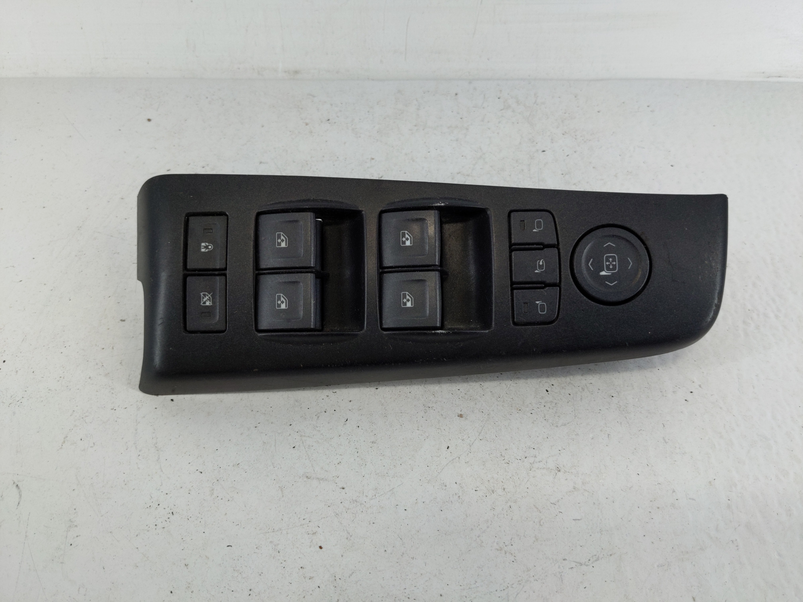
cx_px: 402
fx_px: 580
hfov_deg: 69.4
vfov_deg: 54.9
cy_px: 301
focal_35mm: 25
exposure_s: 1/108
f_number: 1.73
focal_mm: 4.38
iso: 56
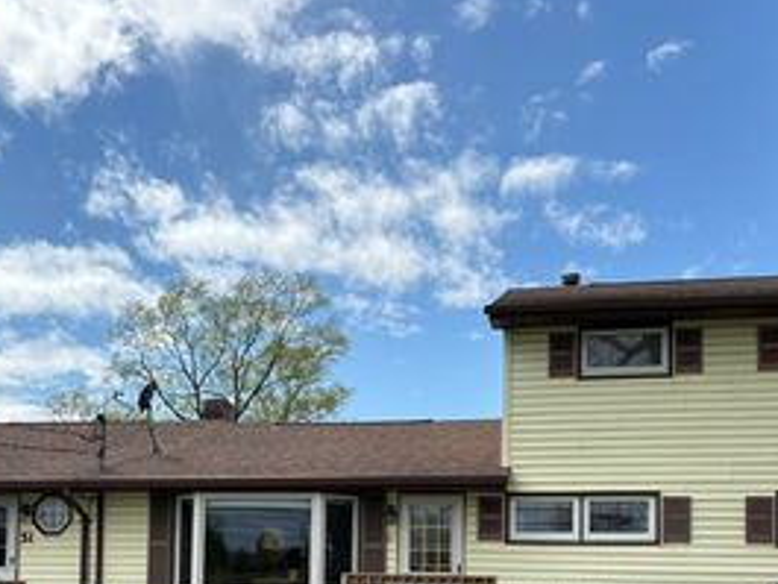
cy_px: 515
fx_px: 1102
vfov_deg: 28.6
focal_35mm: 49
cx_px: 317
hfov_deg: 38.8
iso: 50
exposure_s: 1/3279
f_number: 1.6
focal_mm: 5.96
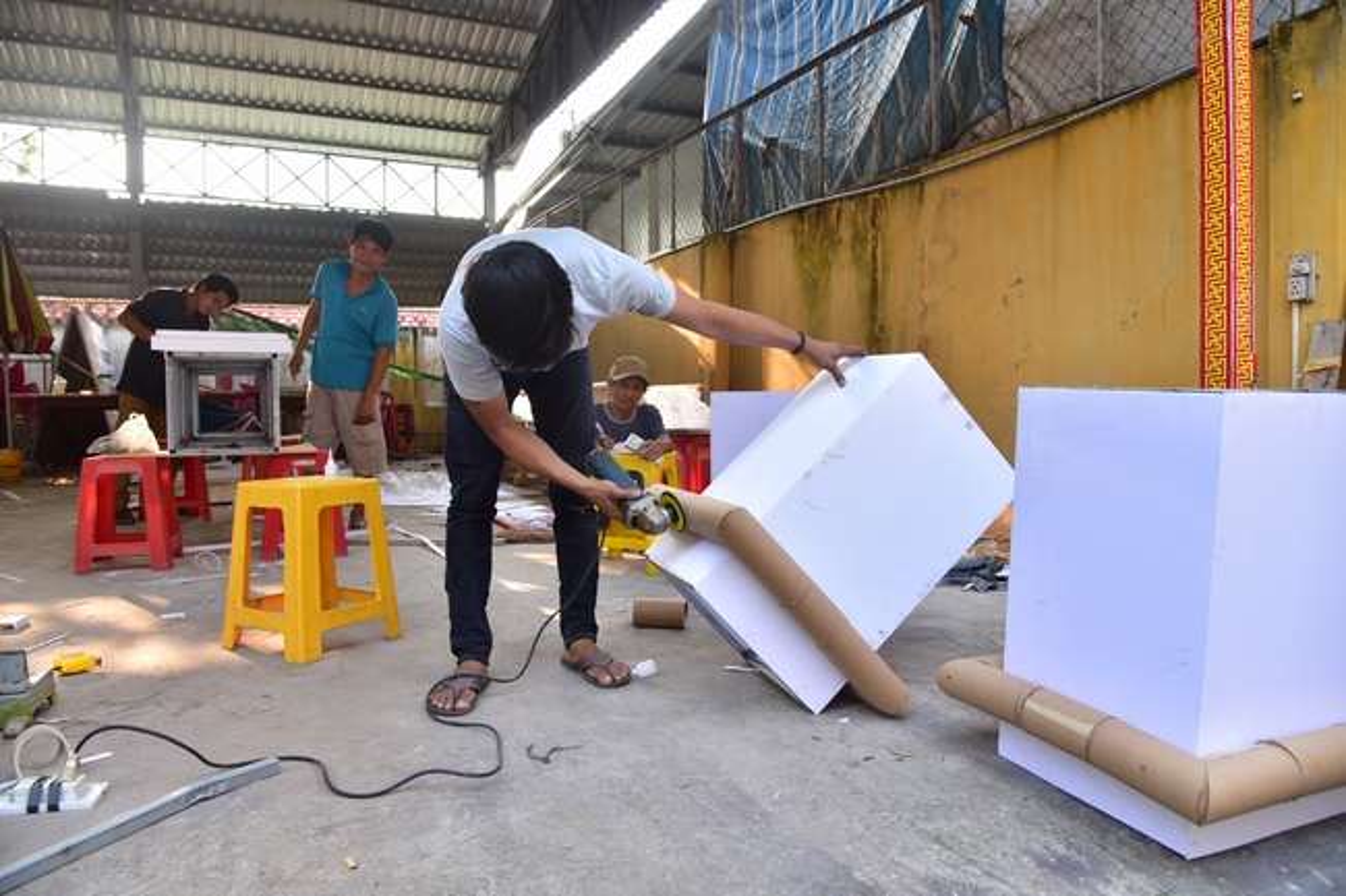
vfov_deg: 53.1
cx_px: 673
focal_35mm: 24
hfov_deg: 73.8
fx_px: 897
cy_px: 448
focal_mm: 24
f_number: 5.6
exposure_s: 1/80
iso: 320
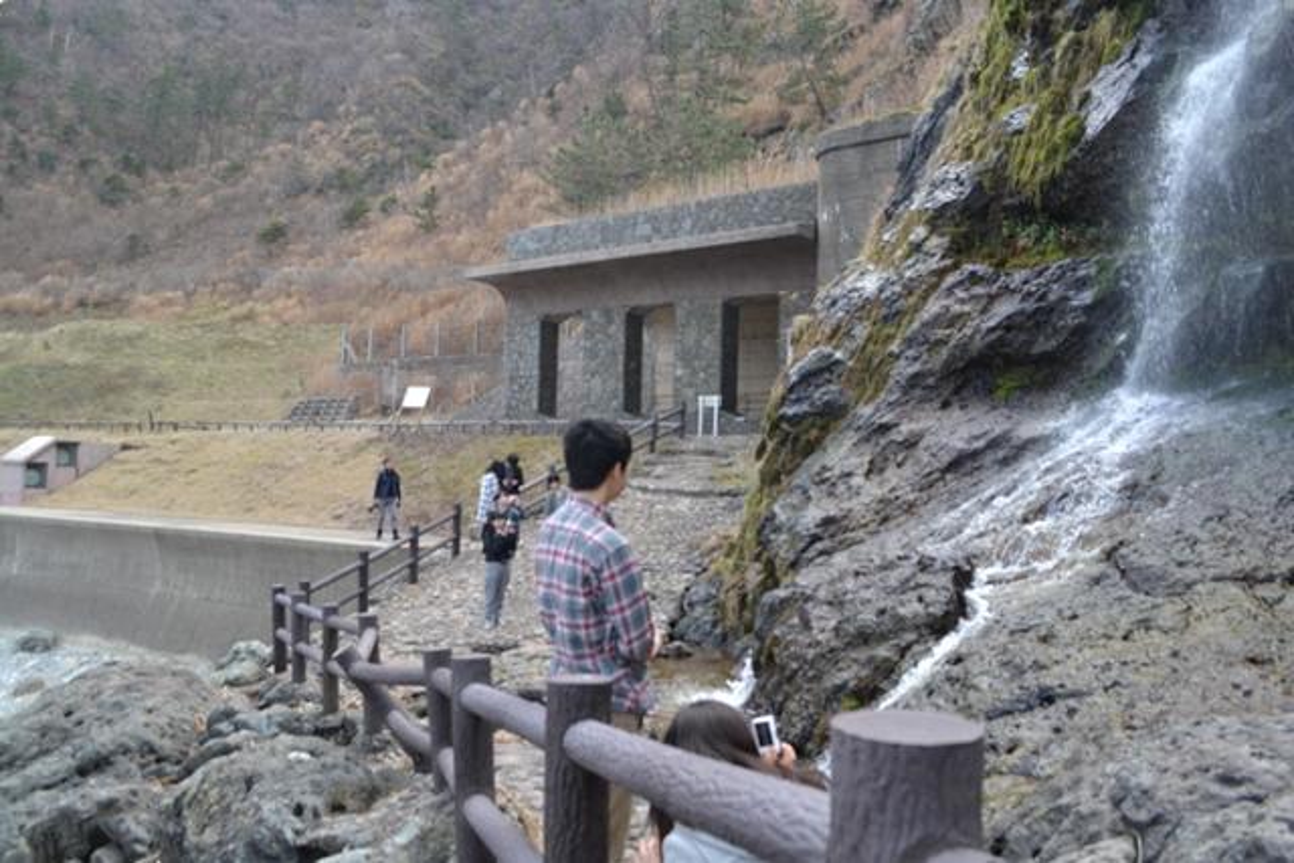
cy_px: 432
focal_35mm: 27
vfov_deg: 48.0
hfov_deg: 67.4
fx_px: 971
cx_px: 647
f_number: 5.6
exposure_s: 1/125
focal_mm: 18
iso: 125
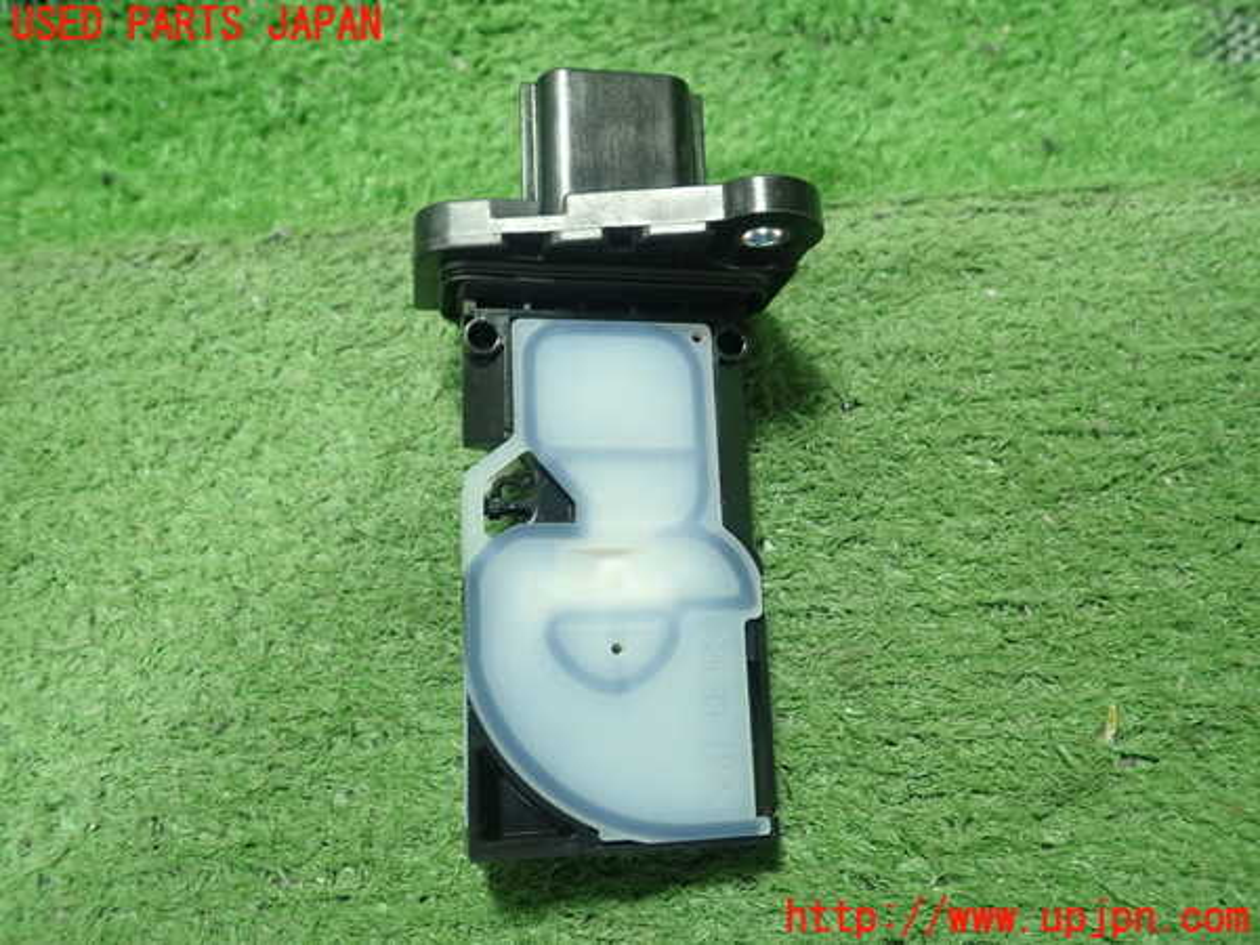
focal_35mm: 30
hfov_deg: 60.0
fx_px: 1092
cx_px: 630
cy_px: 472
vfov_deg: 46.8
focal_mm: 5.5
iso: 500
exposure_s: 1/125
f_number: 2.3
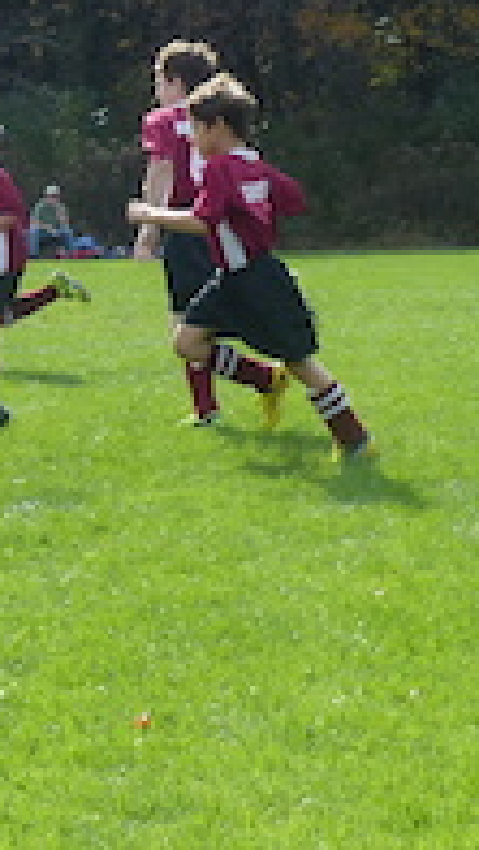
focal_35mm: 153
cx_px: -201
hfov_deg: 7.8
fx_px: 3450
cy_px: 250
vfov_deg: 14.0
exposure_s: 1/500
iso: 200
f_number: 2.8
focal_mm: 9.4
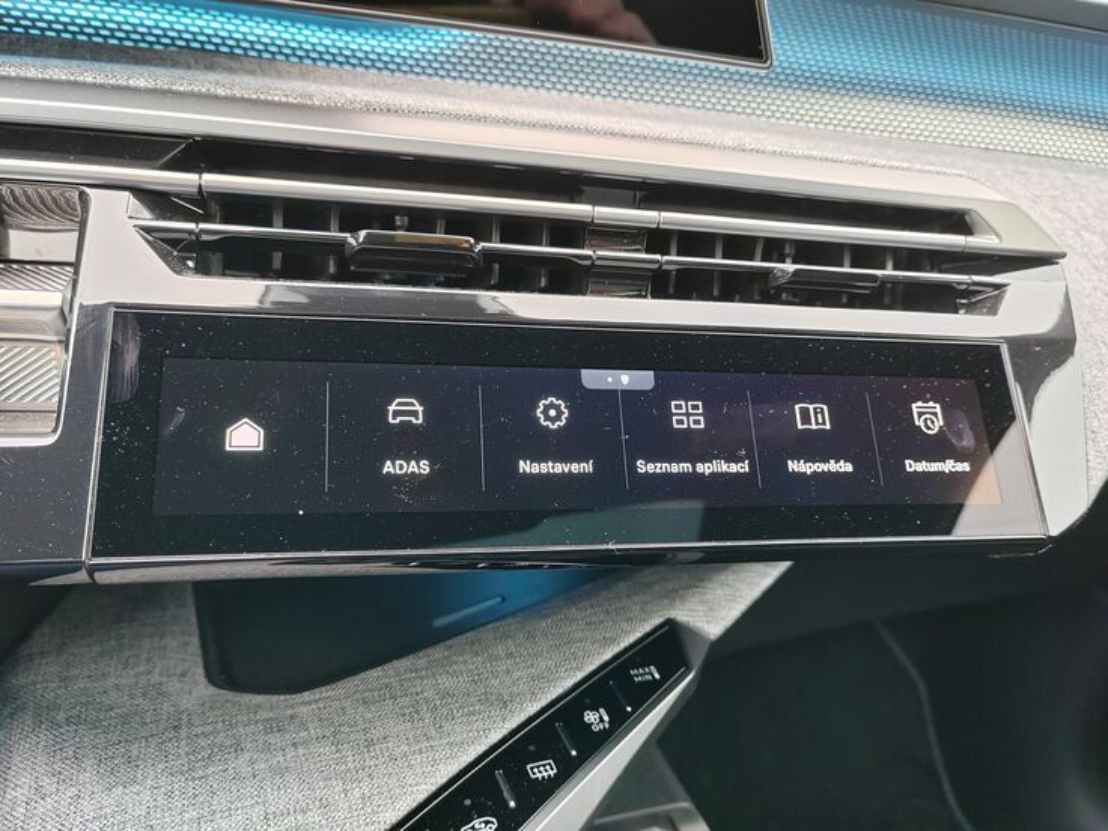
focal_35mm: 27
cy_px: 416
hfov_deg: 65.3
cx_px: 554
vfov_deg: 51.4
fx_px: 864
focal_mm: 5.52
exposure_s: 1/100
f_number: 1.9
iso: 640
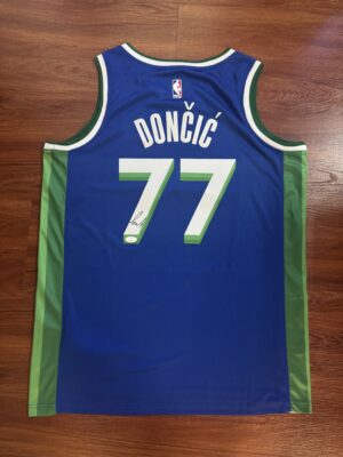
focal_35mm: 24
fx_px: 317
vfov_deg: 71.6
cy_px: 228
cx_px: 172
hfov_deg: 56.8
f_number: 1.78
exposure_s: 1/30
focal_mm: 6.76
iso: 800
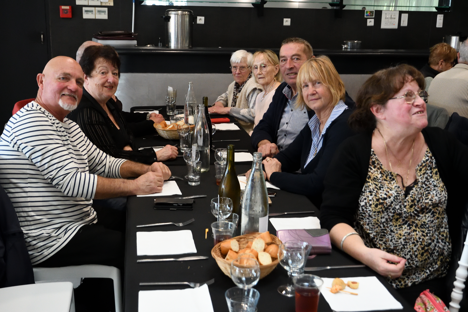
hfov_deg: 46.4
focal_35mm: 42
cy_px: 156
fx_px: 546
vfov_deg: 31.9
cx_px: 234
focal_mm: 28
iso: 5000
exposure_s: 1/160
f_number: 5
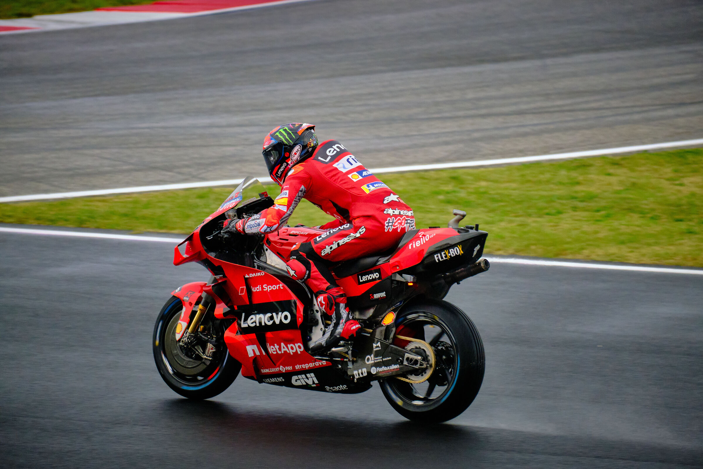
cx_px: 352
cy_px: 234
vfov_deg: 3.1
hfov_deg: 4.6
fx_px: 8787
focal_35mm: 450
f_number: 5.6
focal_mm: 300
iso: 3200
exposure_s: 1/1000
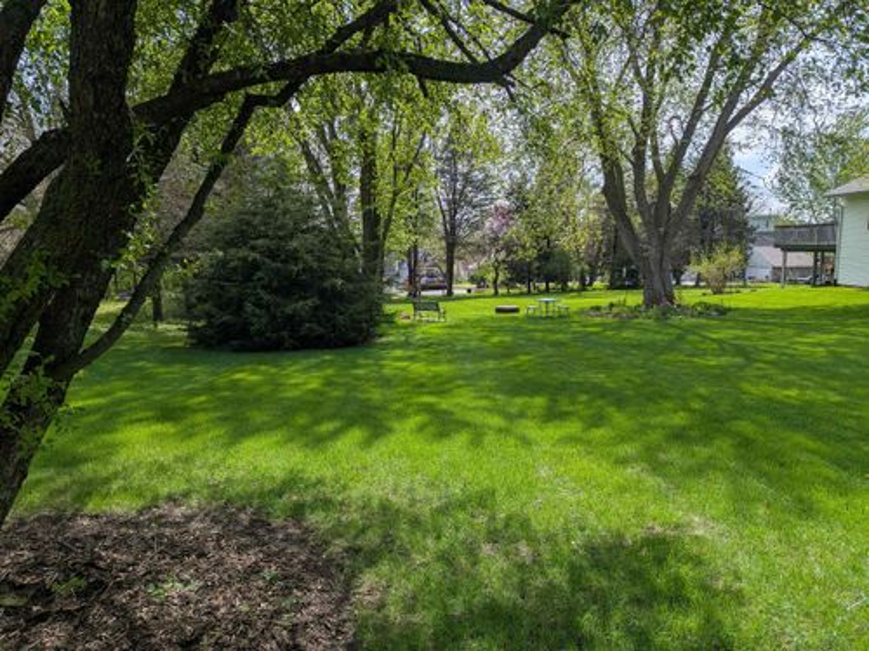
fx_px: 602
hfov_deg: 71.6
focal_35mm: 24
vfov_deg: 56.8
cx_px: 434
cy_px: 326
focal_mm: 6.81
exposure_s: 1/1953
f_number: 1.85
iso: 36
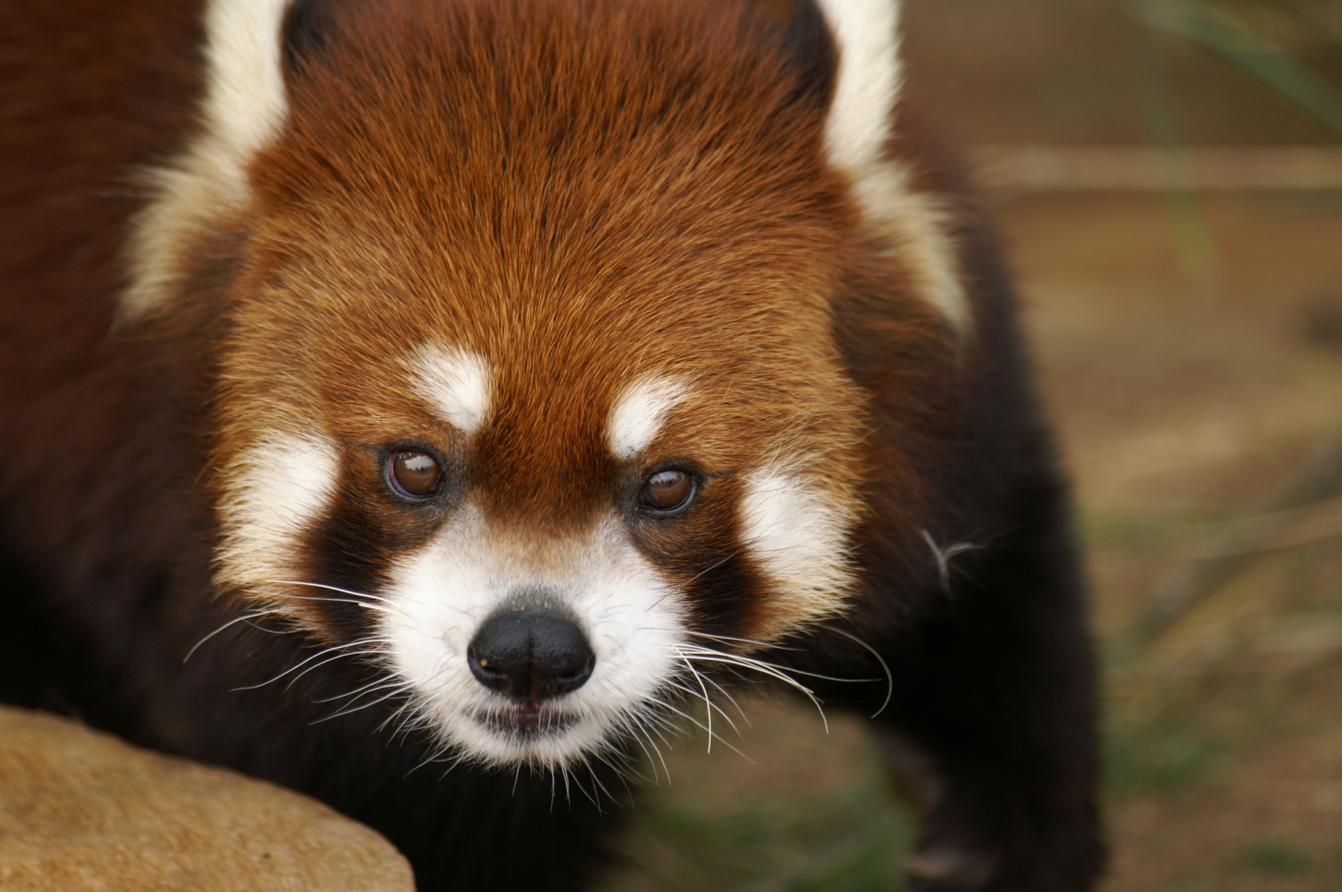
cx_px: 671
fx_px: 10054
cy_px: 446
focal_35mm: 270
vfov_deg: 5.1
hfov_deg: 7.6
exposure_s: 1/500
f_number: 4.5
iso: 250
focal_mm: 180
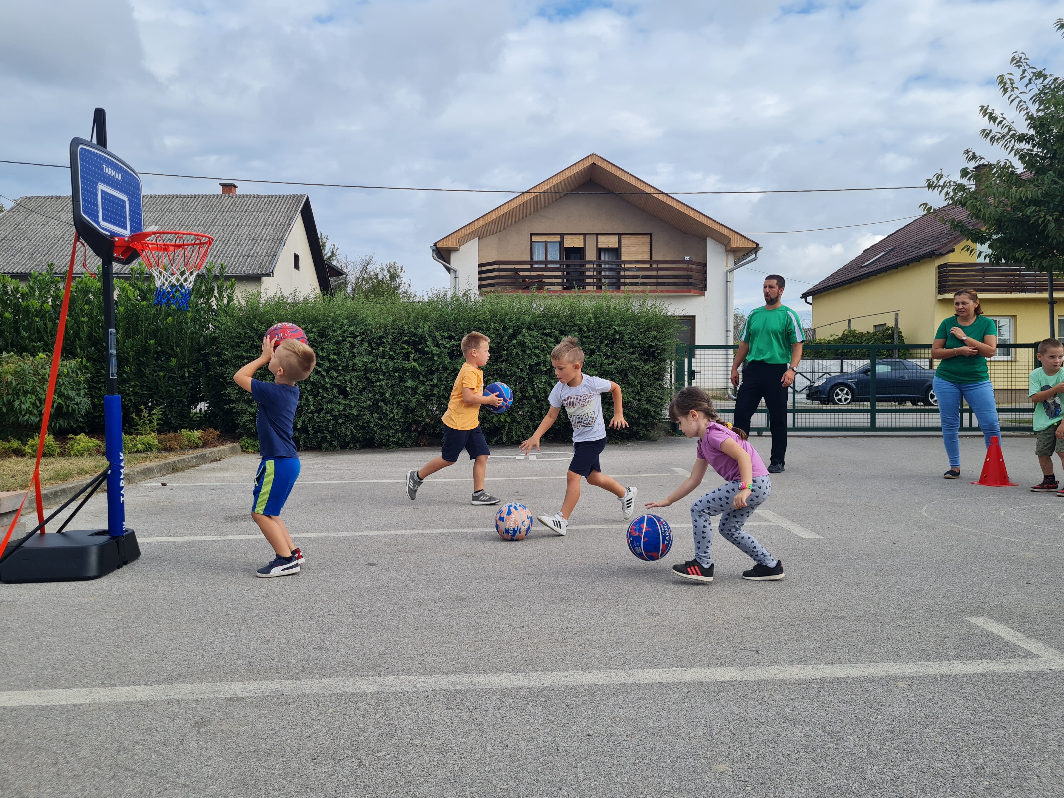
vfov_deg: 51.3
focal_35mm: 27
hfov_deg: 65.3
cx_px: 533
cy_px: 405
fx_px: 830
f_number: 1.8
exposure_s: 1/1676
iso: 50
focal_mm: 5.4
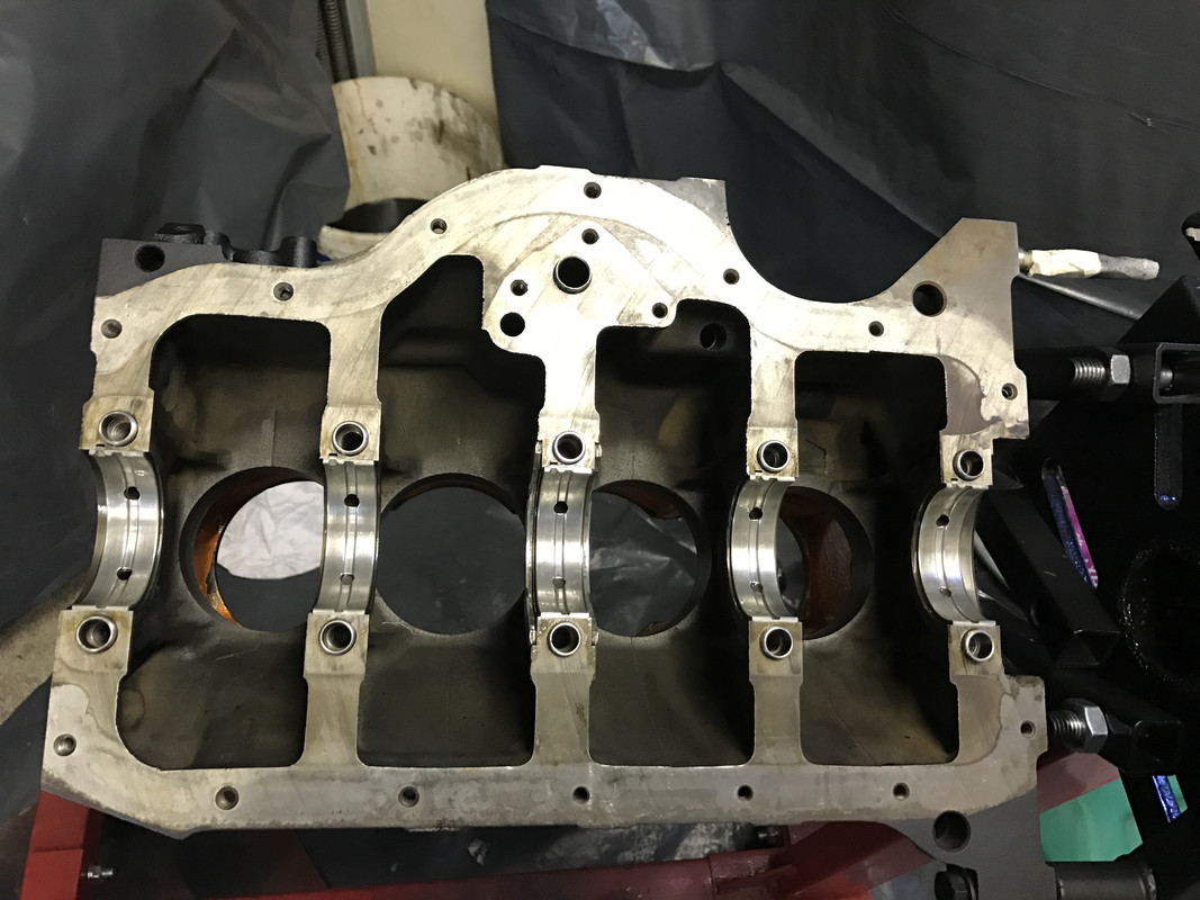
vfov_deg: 49.7
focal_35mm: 28
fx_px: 971
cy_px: 450
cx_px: 600
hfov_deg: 63.4
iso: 100
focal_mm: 3.99
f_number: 1.8
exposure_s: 1/14
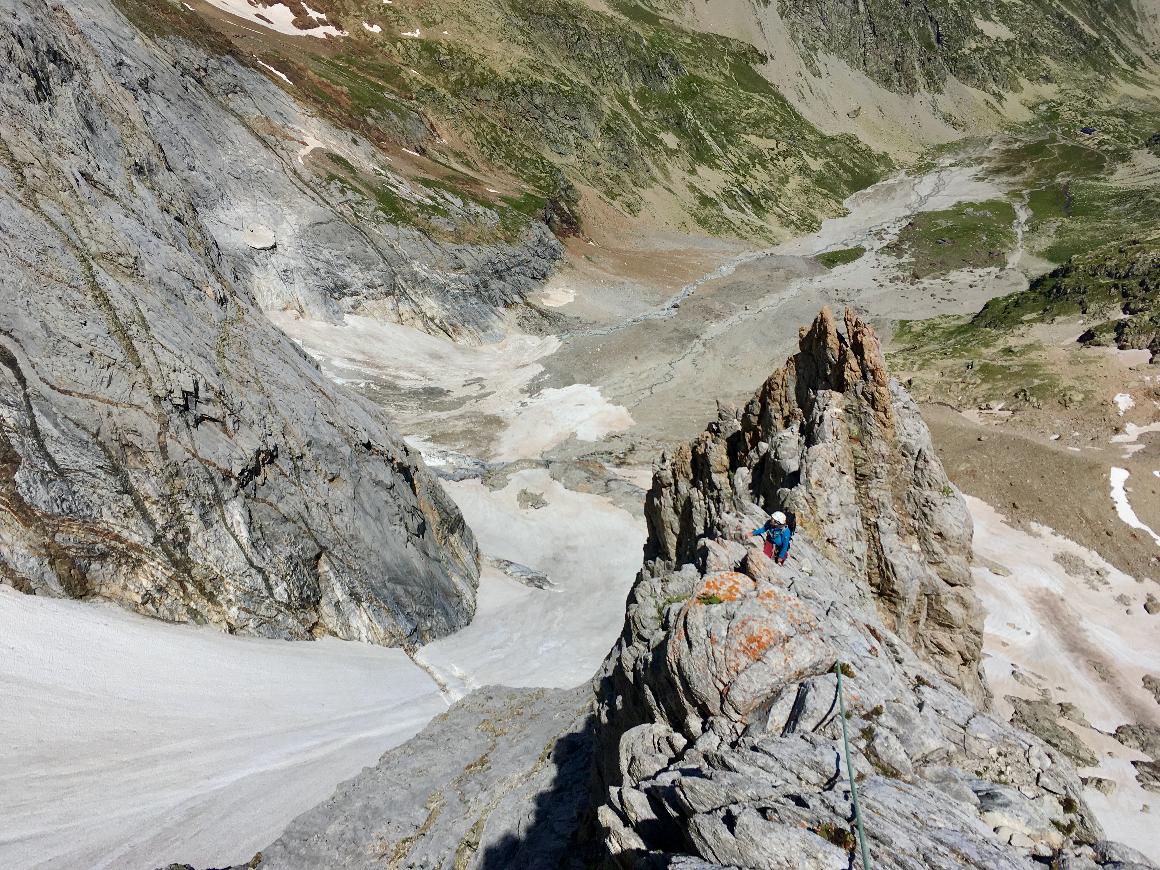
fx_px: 972
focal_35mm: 29
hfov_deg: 61.7
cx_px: 580
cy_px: 435
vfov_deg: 48.2
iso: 25
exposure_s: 1/4525
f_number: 2.2
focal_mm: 4.15
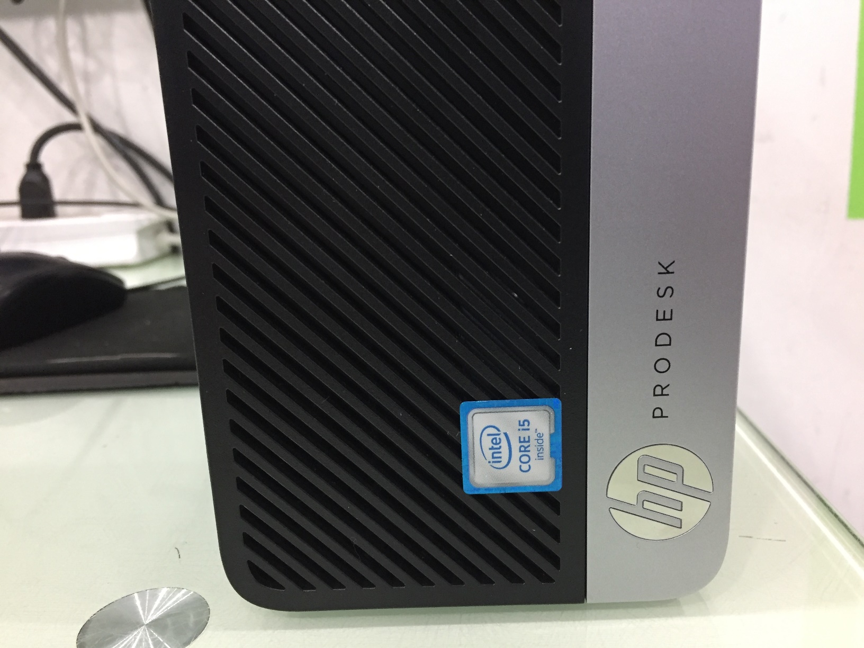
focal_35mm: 29
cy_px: 324
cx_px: 432
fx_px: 724
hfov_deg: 61.7
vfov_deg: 48.2
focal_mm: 4.15
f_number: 2.2
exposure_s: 1/33
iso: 200
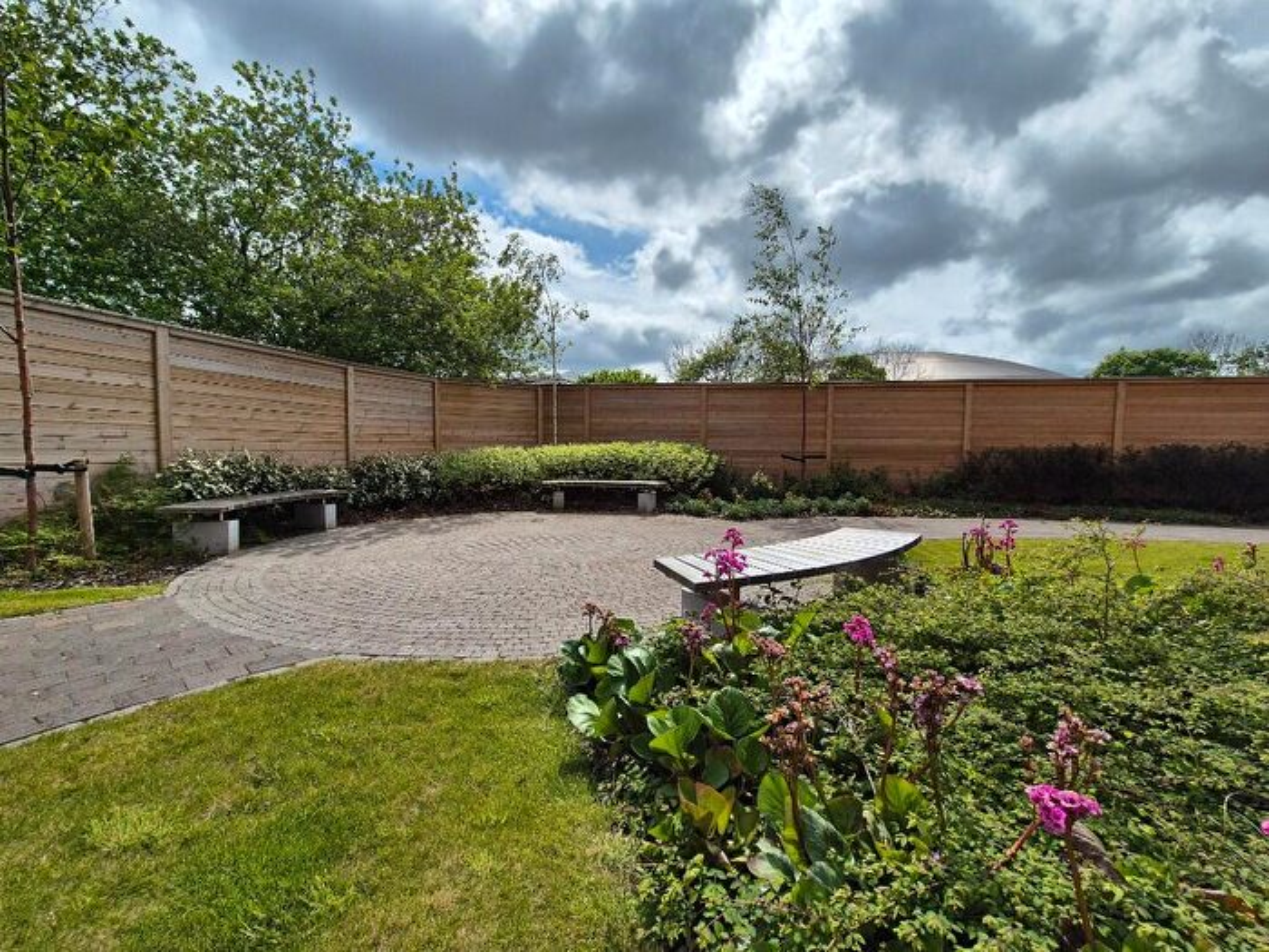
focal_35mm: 13
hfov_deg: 106.2
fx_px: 477
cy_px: 476
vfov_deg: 89.9
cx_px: 634
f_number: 2.2
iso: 50
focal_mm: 2.2
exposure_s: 1/5424
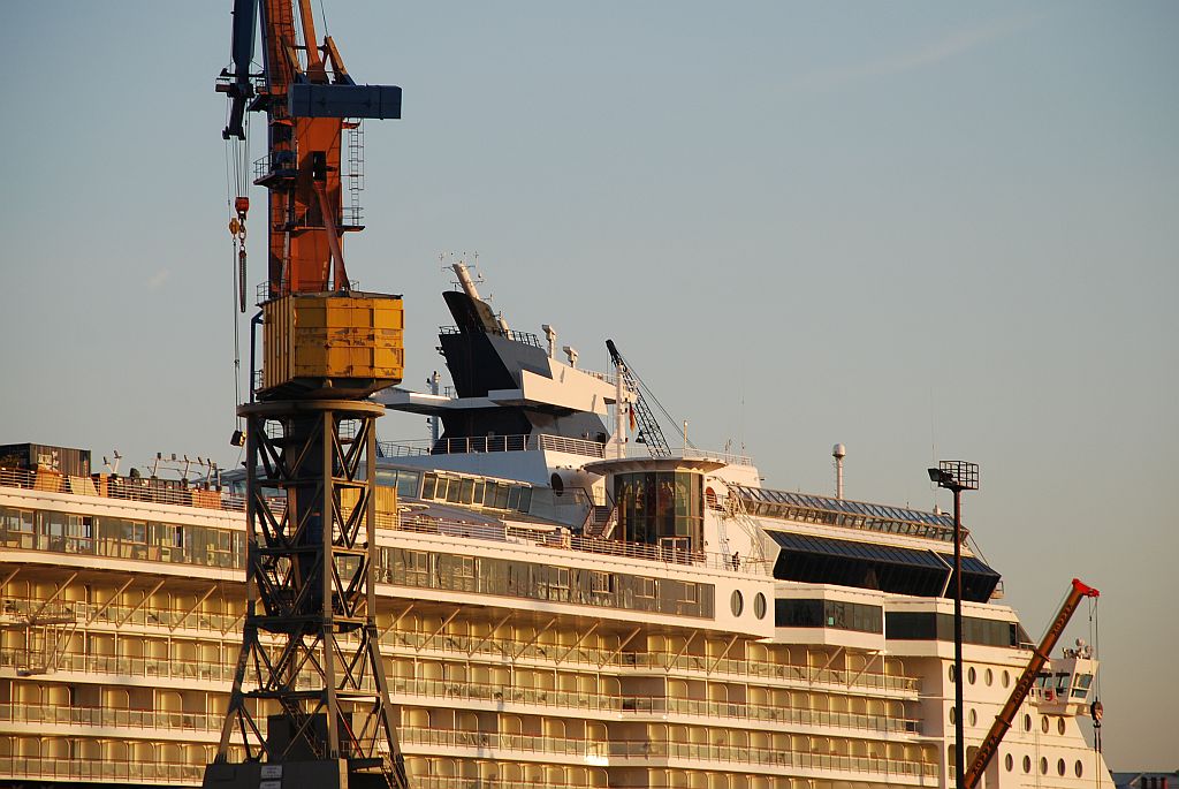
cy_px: 394
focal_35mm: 202
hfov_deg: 10.1
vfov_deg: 6.8
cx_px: 590
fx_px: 6638
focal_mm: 135
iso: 100
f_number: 6.3
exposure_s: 1/125
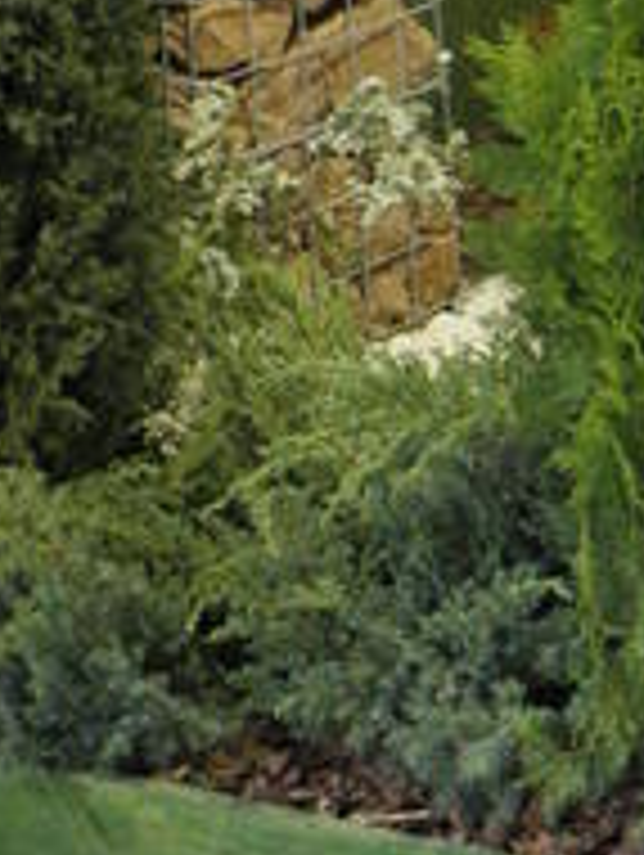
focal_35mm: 148
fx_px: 3663
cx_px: 1045
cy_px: -324
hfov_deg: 9.7
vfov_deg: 12.8
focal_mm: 7.87
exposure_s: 1/10
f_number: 3.3
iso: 250
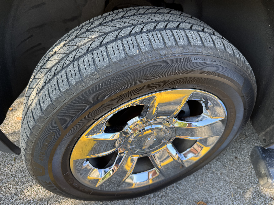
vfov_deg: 56.8
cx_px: 137
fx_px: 190
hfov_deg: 71.6
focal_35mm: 24
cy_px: 102
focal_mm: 6.76
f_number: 1.78
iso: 64
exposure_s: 1/207
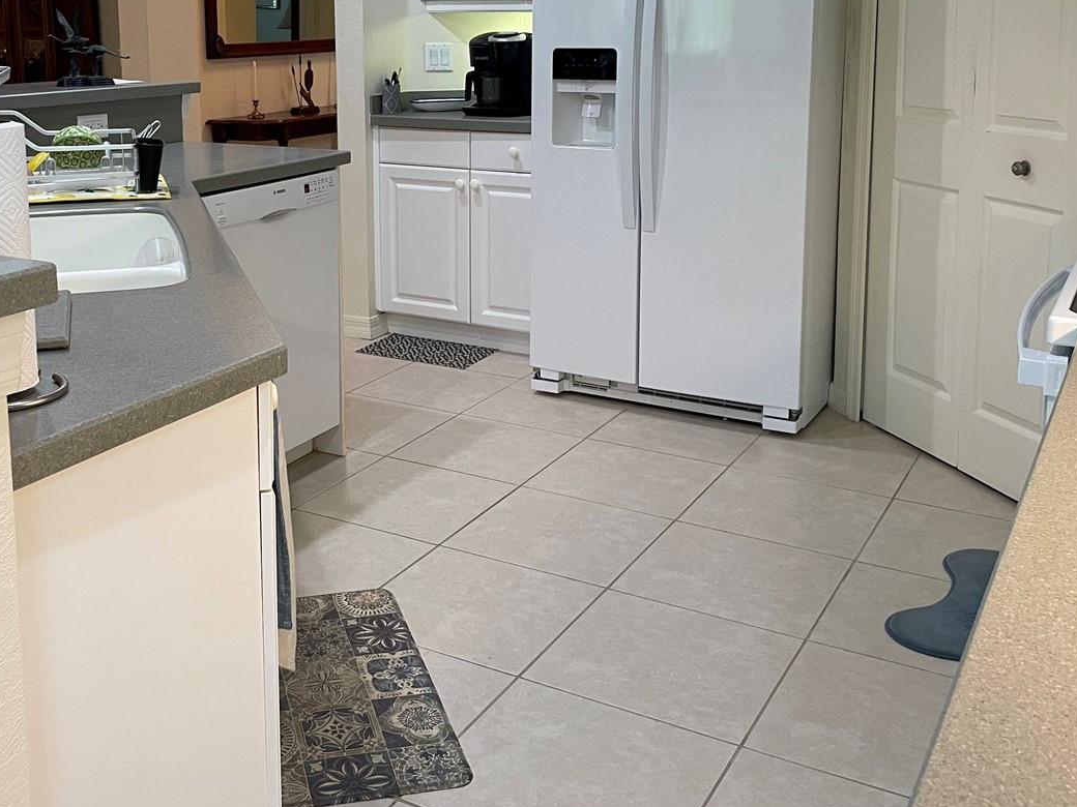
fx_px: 1245
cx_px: 437
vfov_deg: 35.1
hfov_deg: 46.6
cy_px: 199
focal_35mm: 40
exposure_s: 1/60
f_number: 1.6
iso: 80
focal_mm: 4.2
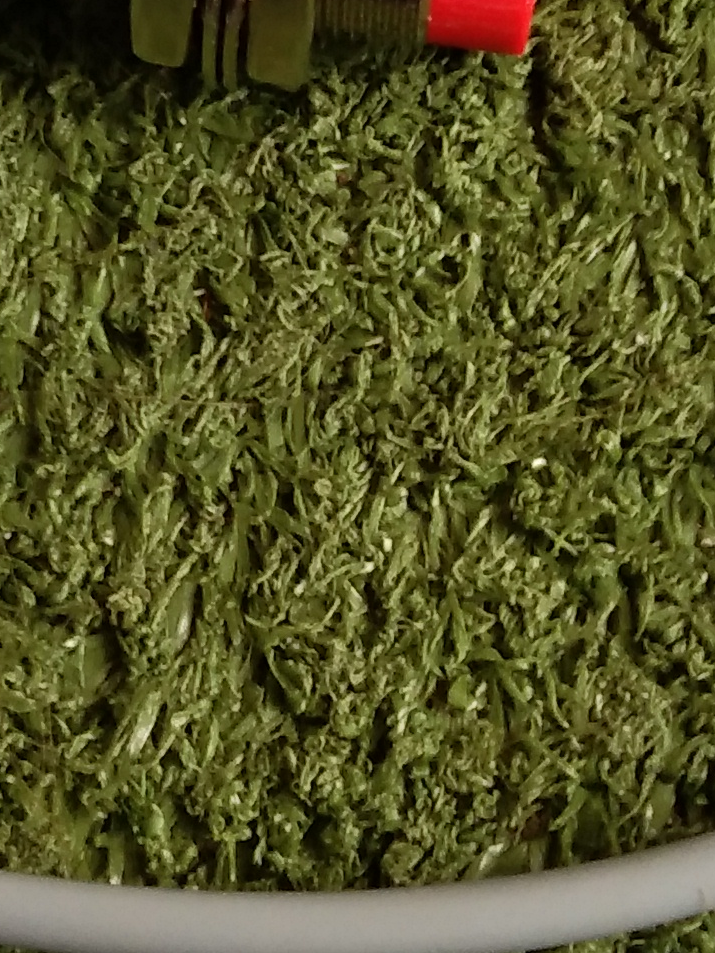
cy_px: 217
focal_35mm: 131
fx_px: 3607
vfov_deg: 15.0
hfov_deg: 11.3
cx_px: 281
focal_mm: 3.65
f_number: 2.2
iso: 220
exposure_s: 1/50
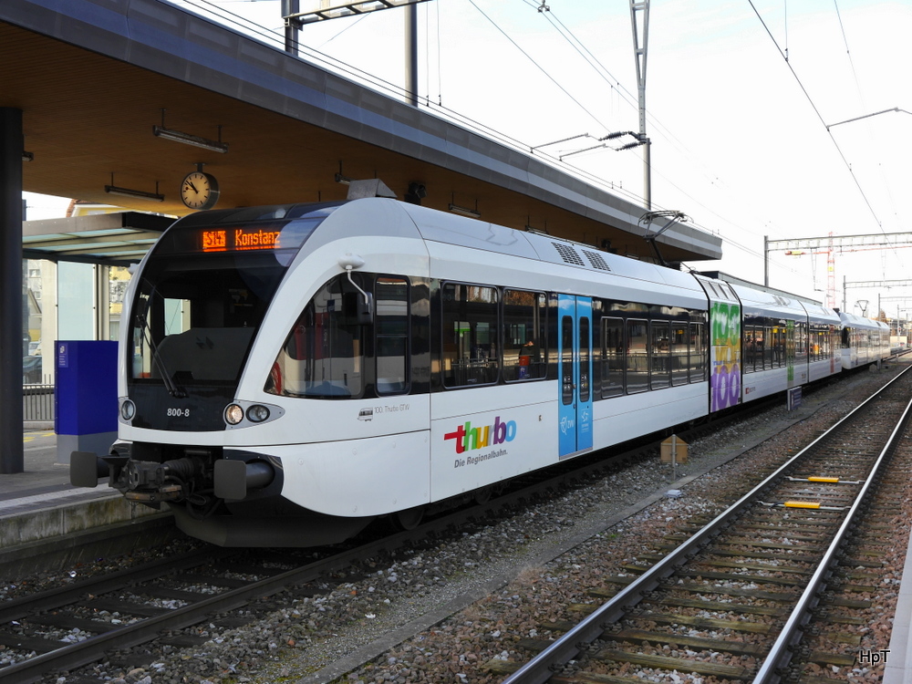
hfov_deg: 46.8
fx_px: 1054
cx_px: 456
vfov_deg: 36.0
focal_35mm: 40
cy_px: 342
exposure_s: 1/160
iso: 160
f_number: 5.6
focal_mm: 20
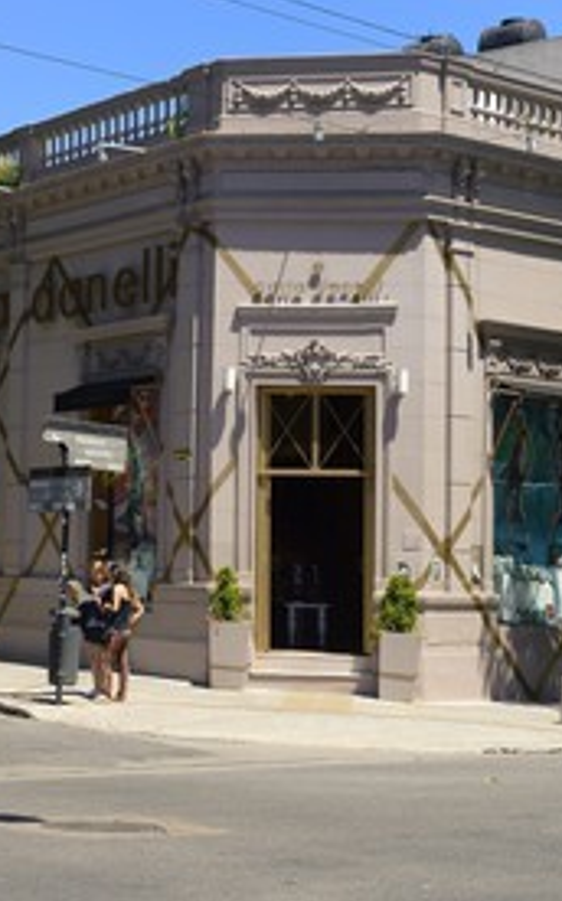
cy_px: 447
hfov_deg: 14.8
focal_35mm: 87
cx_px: 16
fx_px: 2136
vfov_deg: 23.8
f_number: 9
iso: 200
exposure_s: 1/250
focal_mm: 56
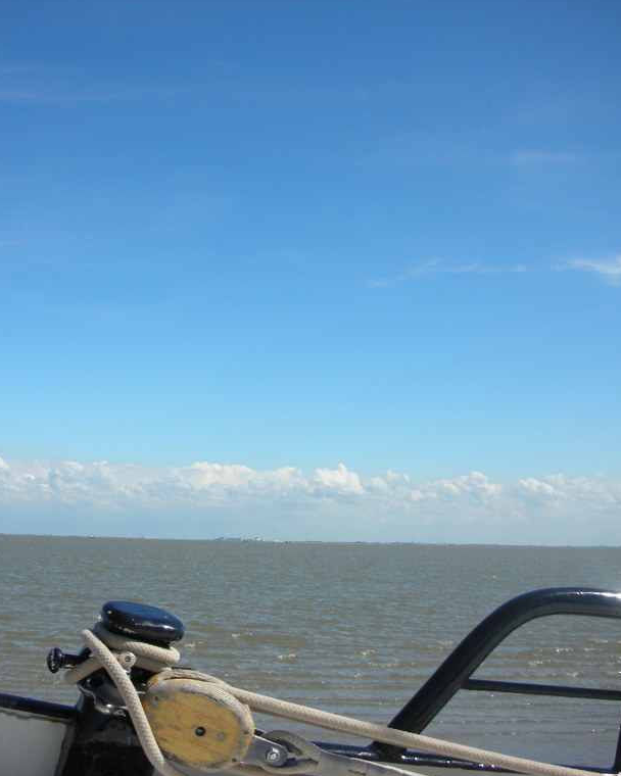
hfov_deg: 32.5
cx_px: 207
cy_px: 386
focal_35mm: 46
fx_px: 1057
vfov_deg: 40.3
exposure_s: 1/122
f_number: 8.5
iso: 50
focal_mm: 5.8
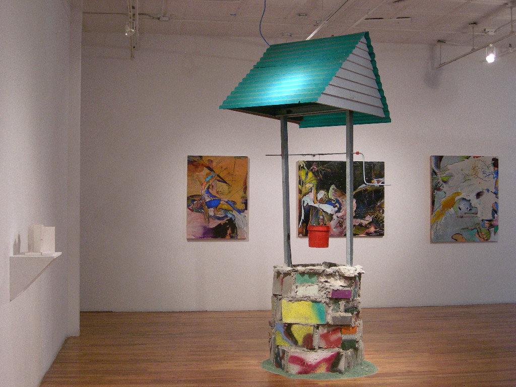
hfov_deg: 37.5
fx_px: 760
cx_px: 258
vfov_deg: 28.6
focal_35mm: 51
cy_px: 194
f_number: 3.2
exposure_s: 1/46.3
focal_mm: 10.6
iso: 400
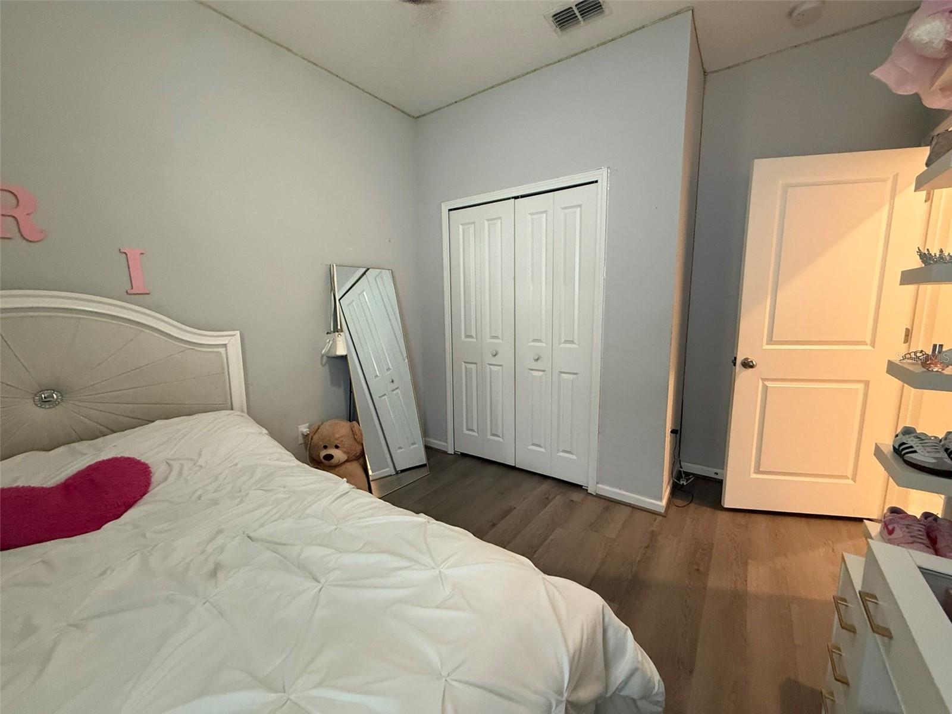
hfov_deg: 102.1
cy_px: 357
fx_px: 385
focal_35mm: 14
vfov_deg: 85.7
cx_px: 476
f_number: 2.2
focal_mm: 2.22
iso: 500
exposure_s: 1/60
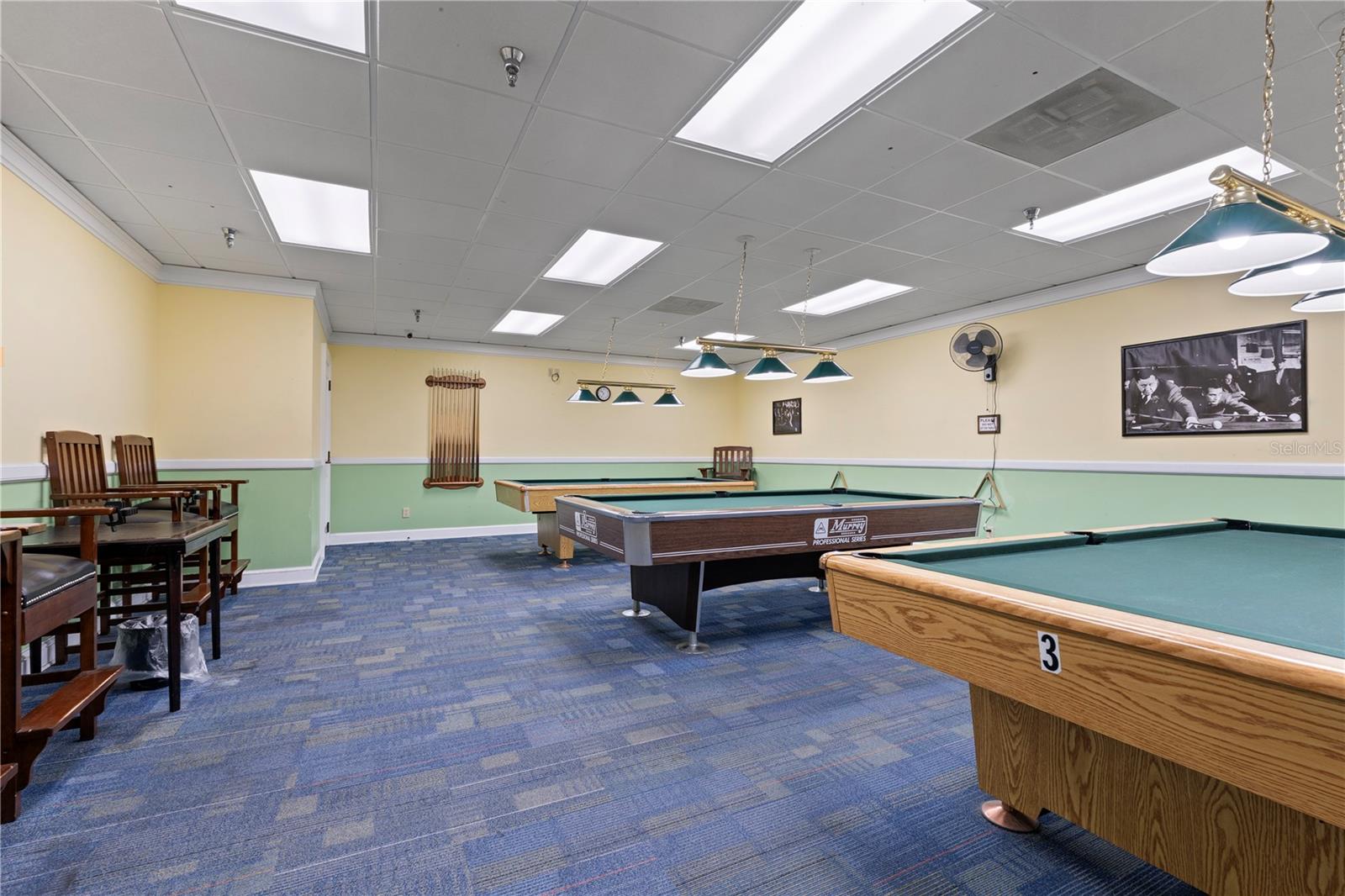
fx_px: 598
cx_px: 672
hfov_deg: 96.7
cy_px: 448
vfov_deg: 73.7
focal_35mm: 16
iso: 400
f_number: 9
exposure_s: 1/4
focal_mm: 16
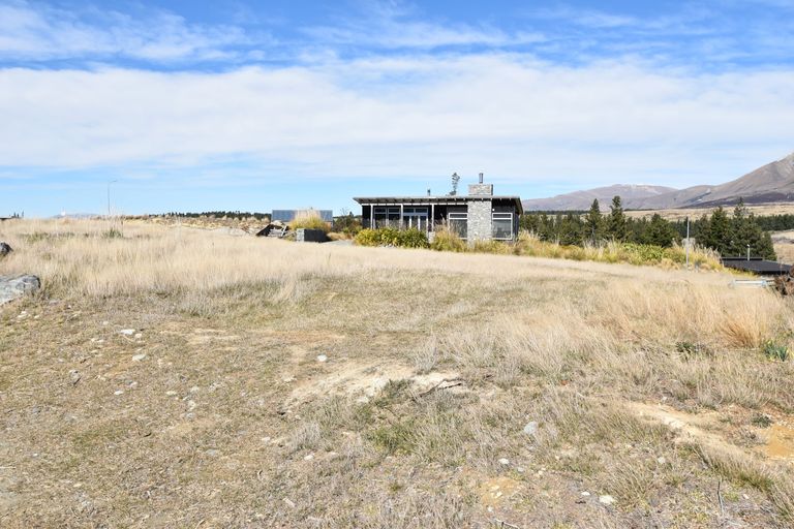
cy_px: 264
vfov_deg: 45.7
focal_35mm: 28
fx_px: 629
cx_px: 397
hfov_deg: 64.6
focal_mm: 19
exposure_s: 1/500
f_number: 11
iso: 200
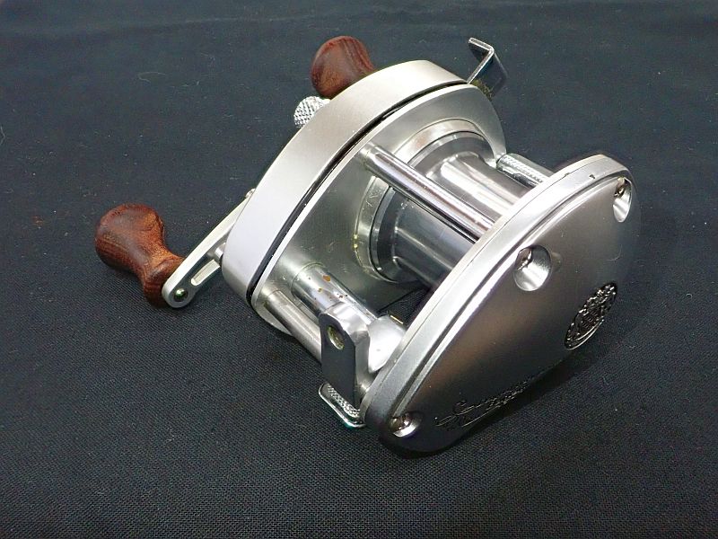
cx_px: 359
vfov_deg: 46.8
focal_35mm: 30
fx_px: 622
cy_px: 270
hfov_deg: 60.0
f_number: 3.2
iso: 800
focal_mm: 5.5
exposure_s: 1/30
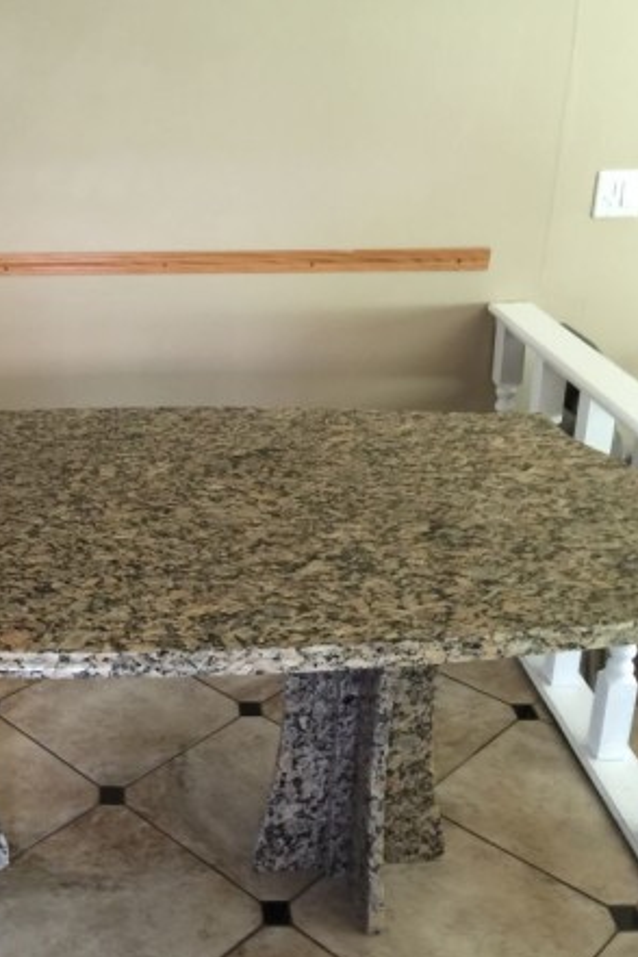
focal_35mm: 41
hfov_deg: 31.6
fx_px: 1090
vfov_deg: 47.4
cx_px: 111
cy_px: 486
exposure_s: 1/4
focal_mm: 4.15
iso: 80
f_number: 2.2
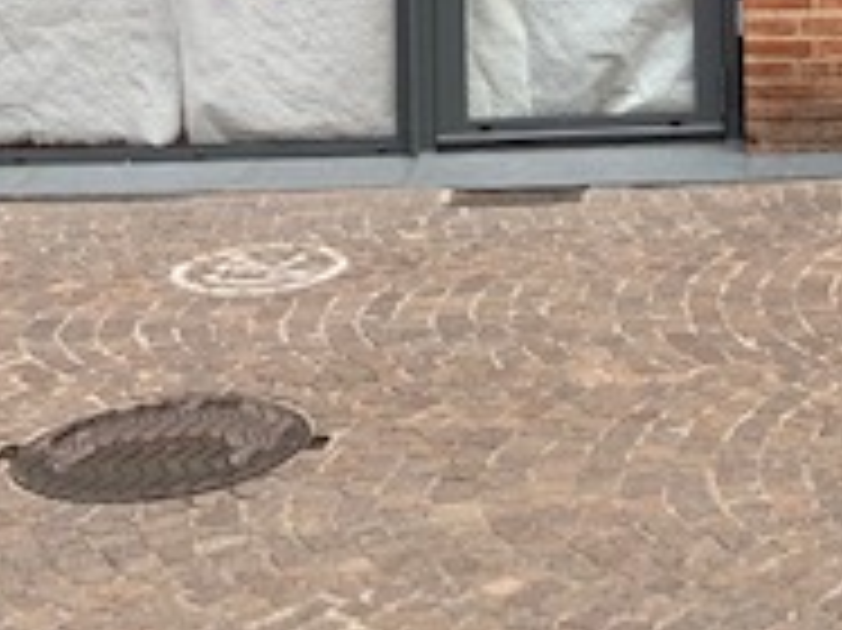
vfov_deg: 15.2
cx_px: 860
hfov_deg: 21.2
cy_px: -351
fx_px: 2163
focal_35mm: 89
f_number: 1.8
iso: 25
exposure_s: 1/217
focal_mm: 4.25
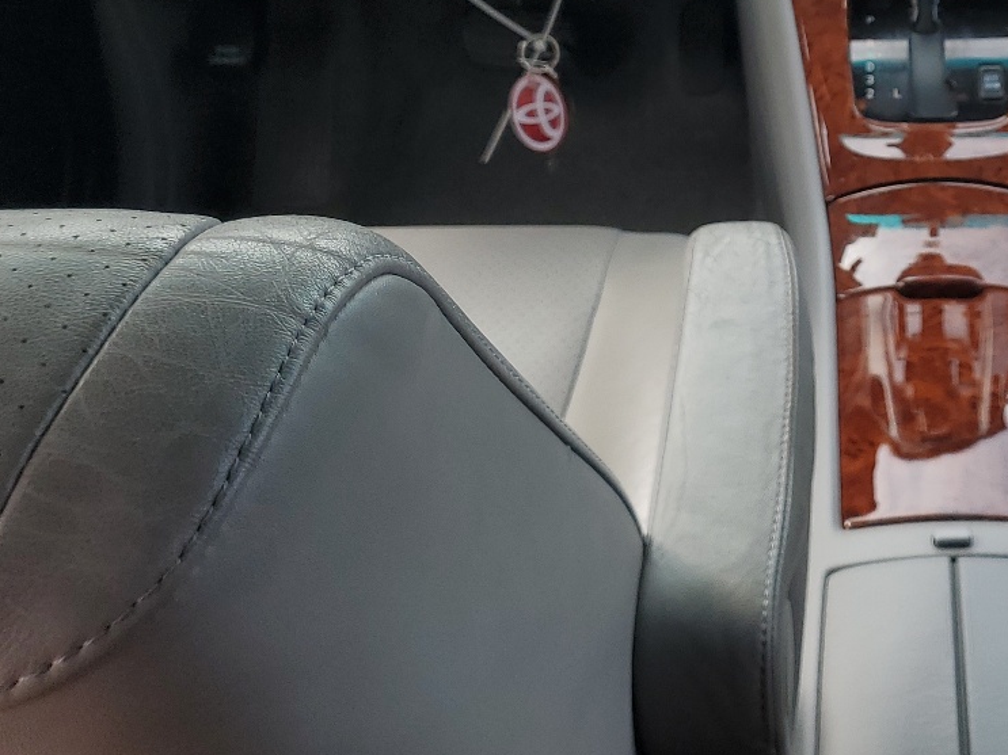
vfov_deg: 24.8
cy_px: -8
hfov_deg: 32.1
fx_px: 1630
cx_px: 969
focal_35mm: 56
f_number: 1.5
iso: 50
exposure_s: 1/435
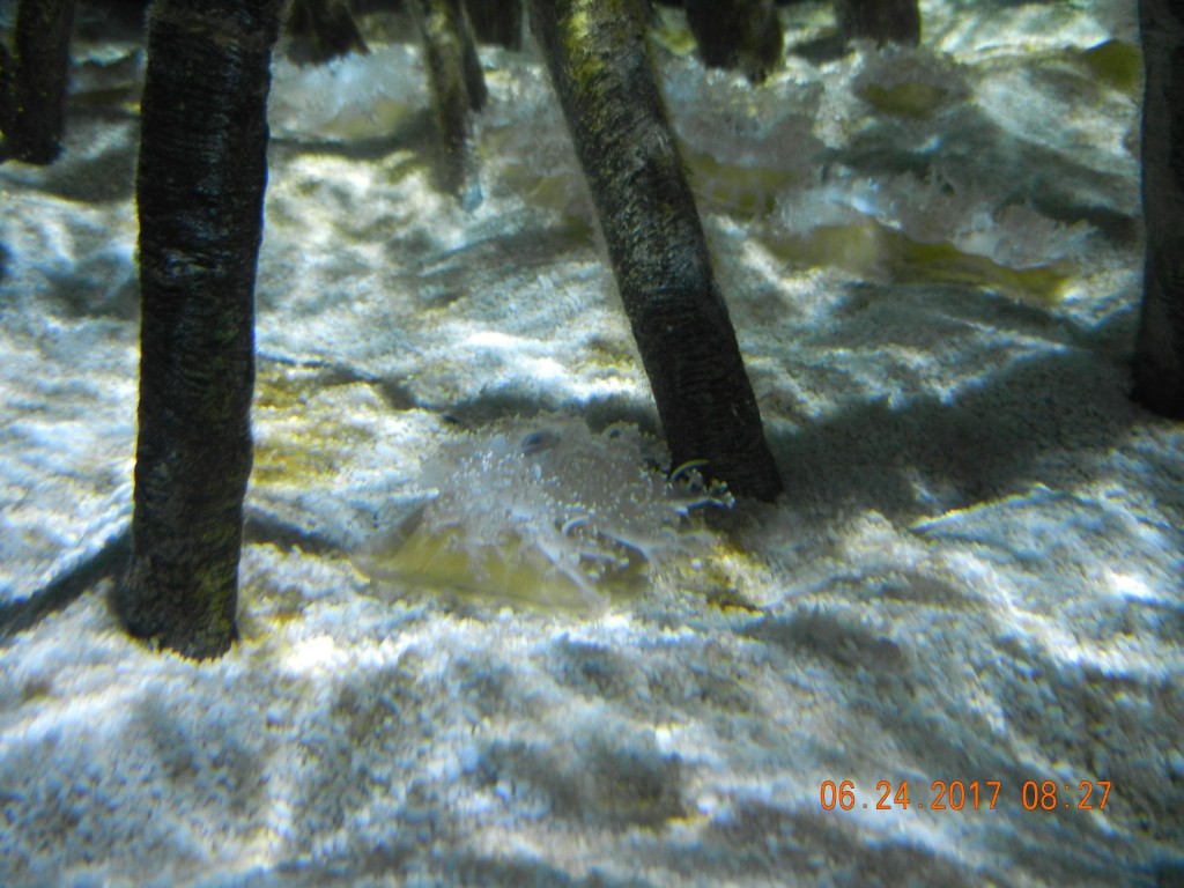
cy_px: 444
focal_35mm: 30
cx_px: 592
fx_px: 1026
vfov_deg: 46.8
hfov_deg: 60.0
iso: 640
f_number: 3.5
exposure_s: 1/78
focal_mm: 5.4
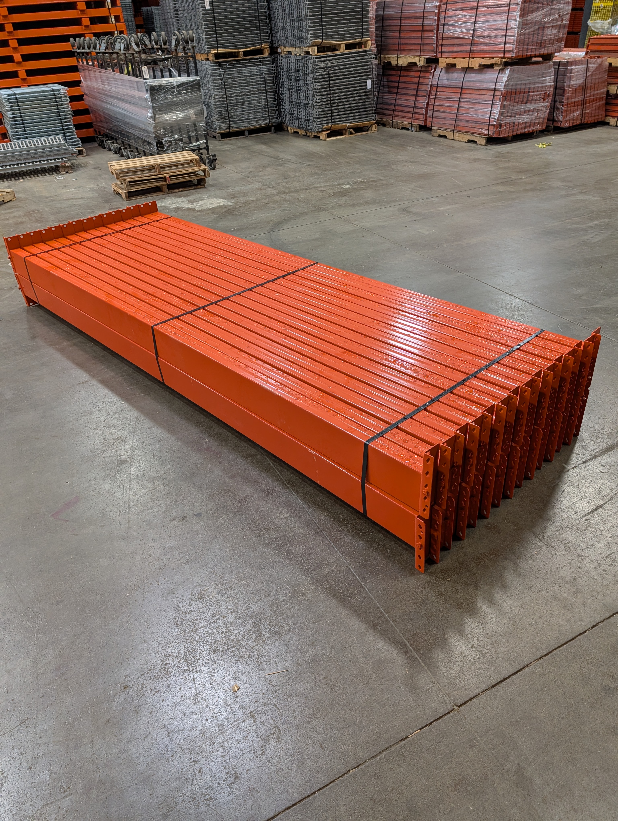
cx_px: 309
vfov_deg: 71.5
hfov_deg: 56.9
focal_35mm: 24
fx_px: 570
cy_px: 410
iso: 24
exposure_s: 1/30
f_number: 1.68
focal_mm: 6.9
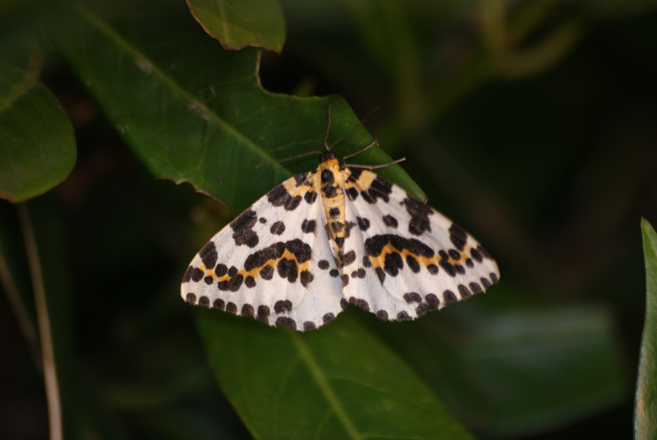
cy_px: 220
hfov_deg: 4.6
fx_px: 8222
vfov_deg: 3.1
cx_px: 328
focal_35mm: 450
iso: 400
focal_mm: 300
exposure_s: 1/125
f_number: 5.6
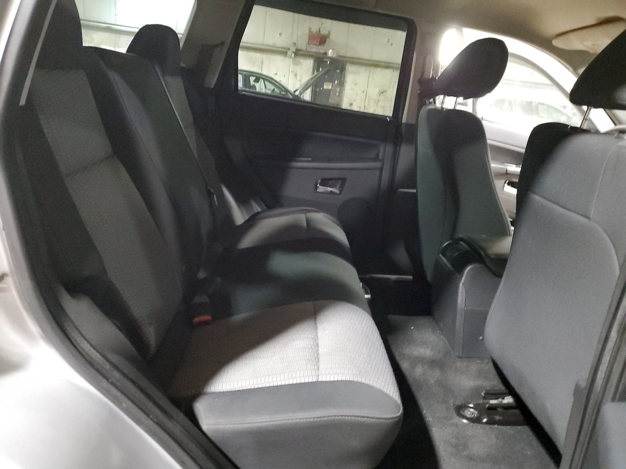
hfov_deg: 67.3
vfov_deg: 53.1
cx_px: 313
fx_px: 470
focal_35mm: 26
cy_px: 234
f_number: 1.5
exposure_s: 1/15
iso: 842
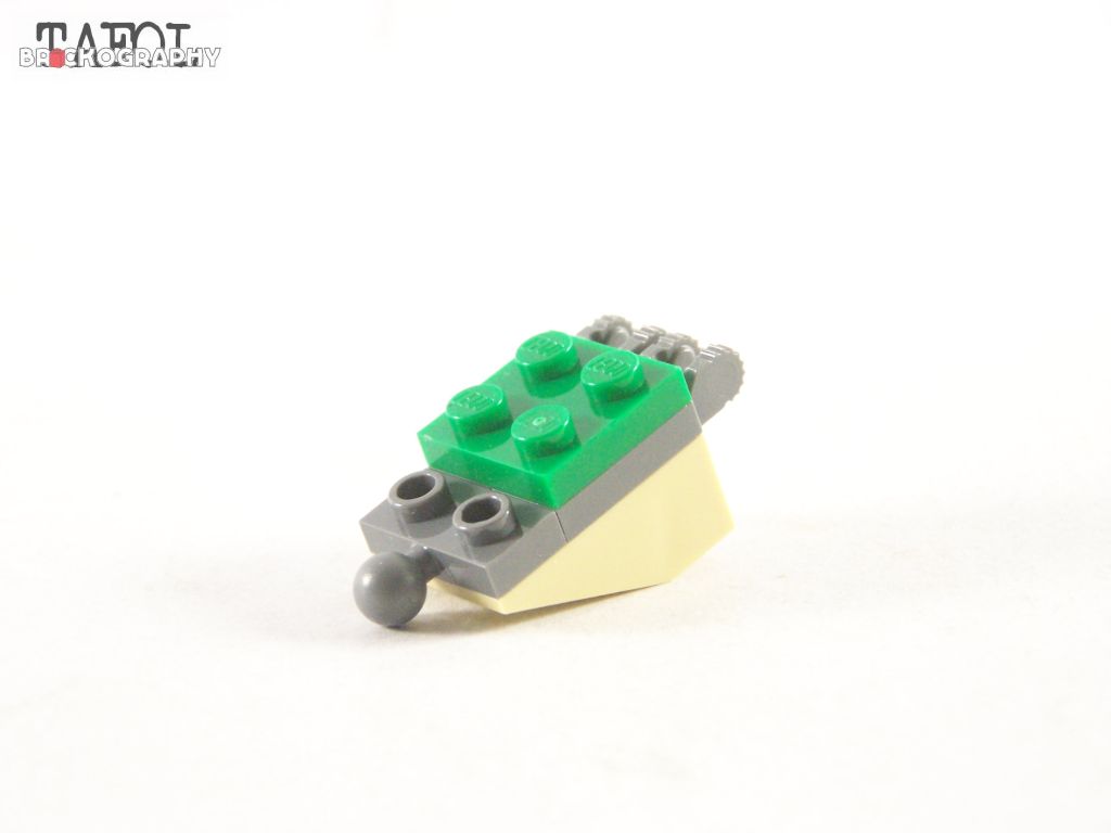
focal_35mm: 128
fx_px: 4108
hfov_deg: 15.4
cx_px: 556
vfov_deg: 11.6
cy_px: 416
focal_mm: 21.2
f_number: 3.2
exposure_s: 1/60
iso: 400
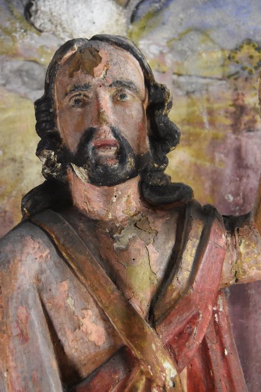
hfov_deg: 23.8
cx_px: 130
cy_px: 196
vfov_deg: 35.0
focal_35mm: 57
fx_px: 620
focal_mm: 38
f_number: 4.8
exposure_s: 1/60
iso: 2200
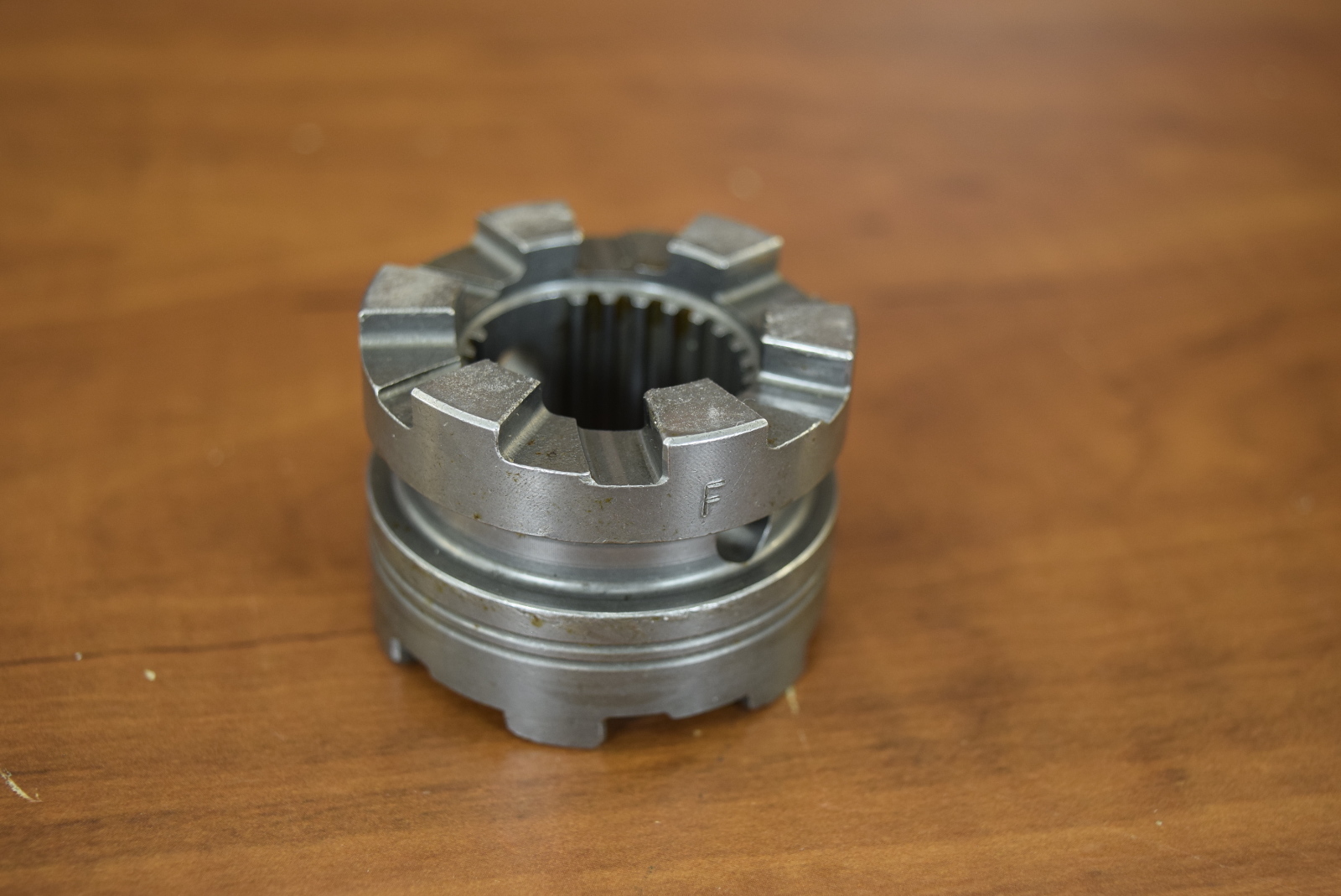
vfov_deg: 25.8
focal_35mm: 52
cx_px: 670
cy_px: 448
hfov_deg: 37.8
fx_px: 1957
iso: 640
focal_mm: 35
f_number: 5.6
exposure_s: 1/125
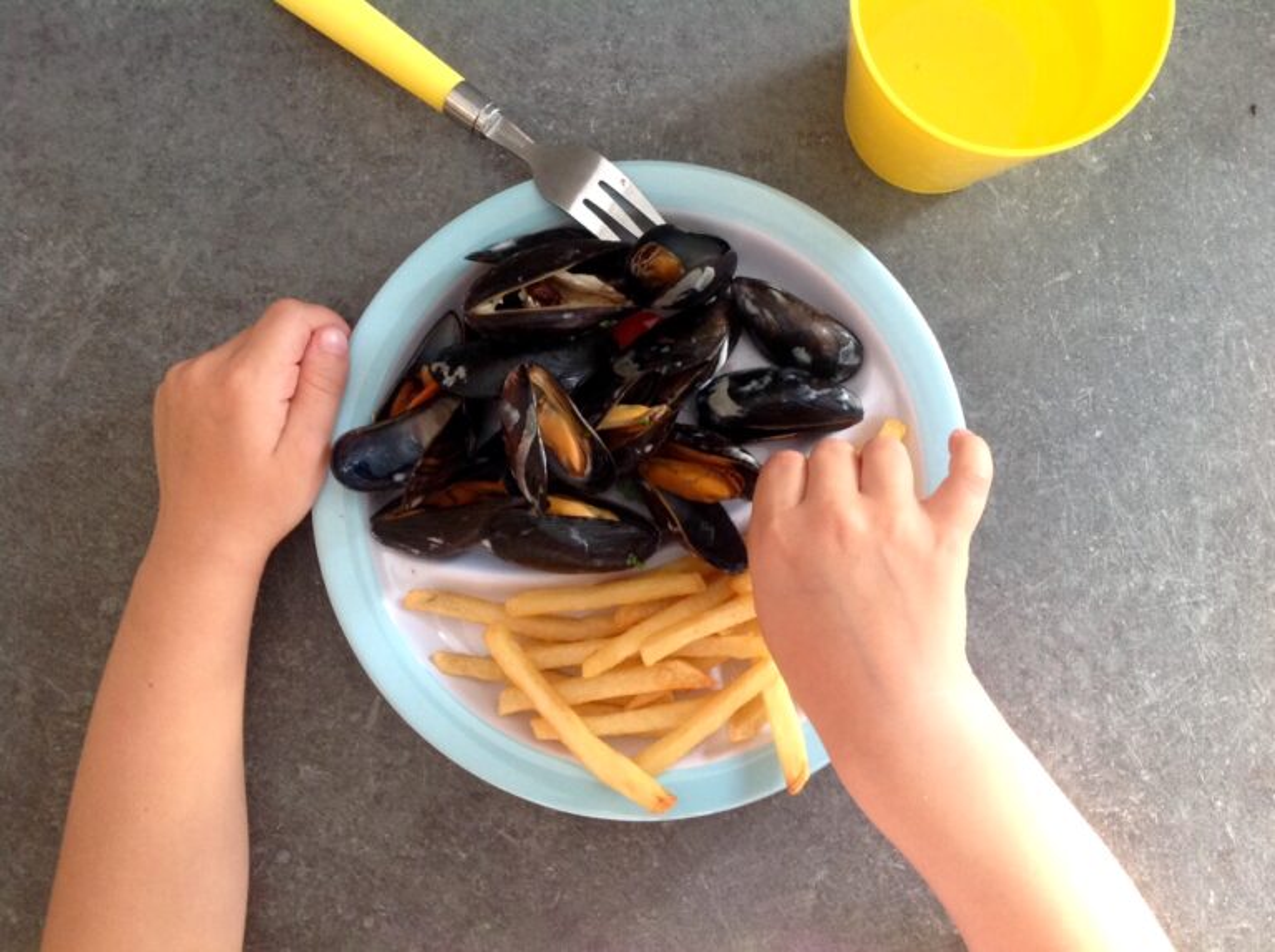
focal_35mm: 35
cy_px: 476
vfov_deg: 40.6
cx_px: 638
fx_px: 1288
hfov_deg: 52.7
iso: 200
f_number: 2.4
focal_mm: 4.28
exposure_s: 1/15
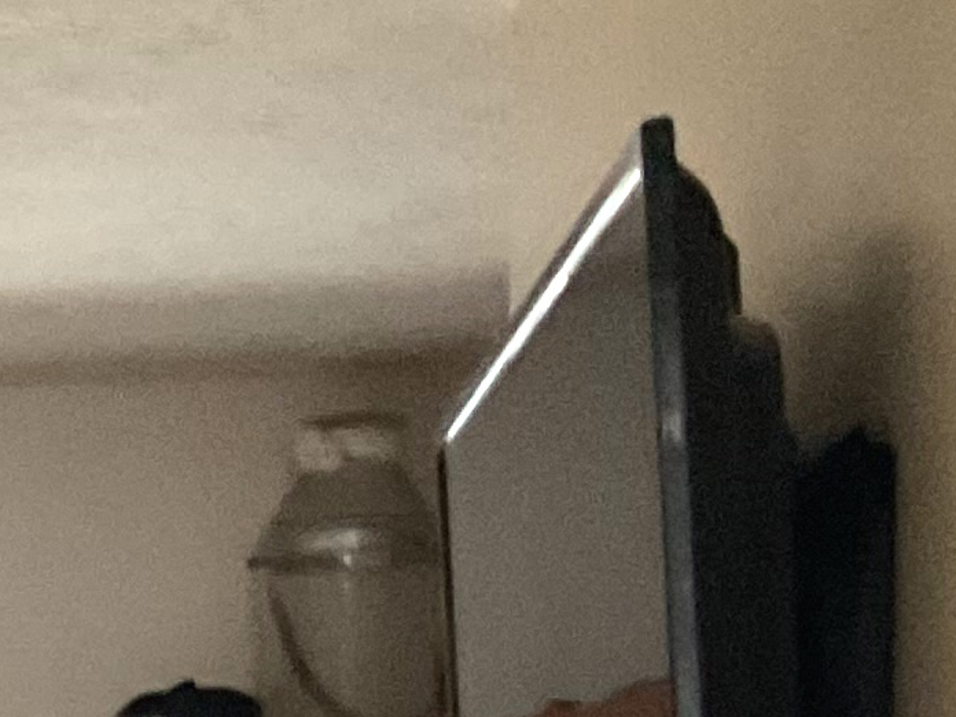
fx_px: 4640
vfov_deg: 7.9
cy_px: 1945
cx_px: -772
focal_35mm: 168
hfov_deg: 11.0
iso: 320
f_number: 1.8
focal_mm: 3
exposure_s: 1/40
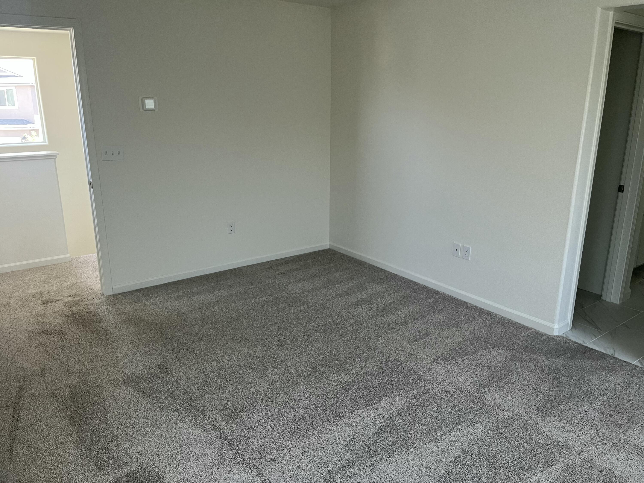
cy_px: 242
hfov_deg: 67.3
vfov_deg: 53.1
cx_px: 322
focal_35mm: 26
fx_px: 484
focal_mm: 5.1
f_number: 1.6
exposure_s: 1/86
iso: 125
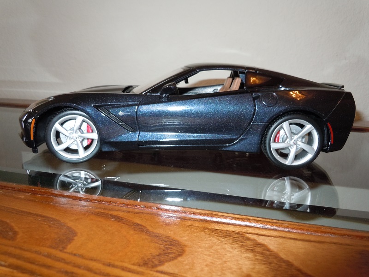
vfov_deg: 49.7
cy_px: 138
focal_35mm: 28
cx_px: 184
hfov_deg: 63.4
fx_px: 298
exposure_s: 1/25
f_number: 3.7
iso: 200
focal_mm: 5
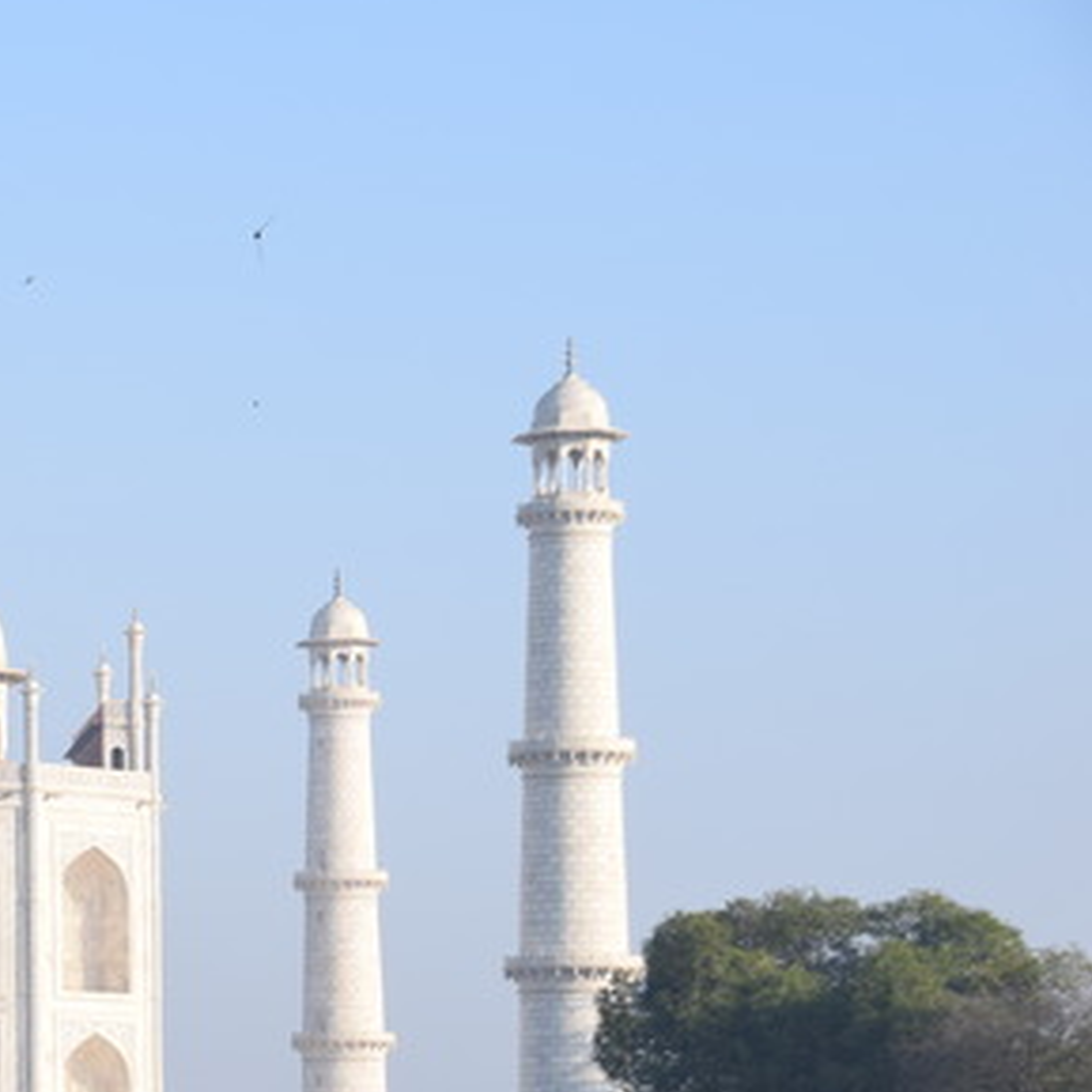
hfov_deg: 9.6
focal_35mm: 179
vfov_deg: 9.7
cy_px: 865
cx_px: -374
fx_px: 6389
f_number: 10
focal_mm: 52
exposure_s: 1/400
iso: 200
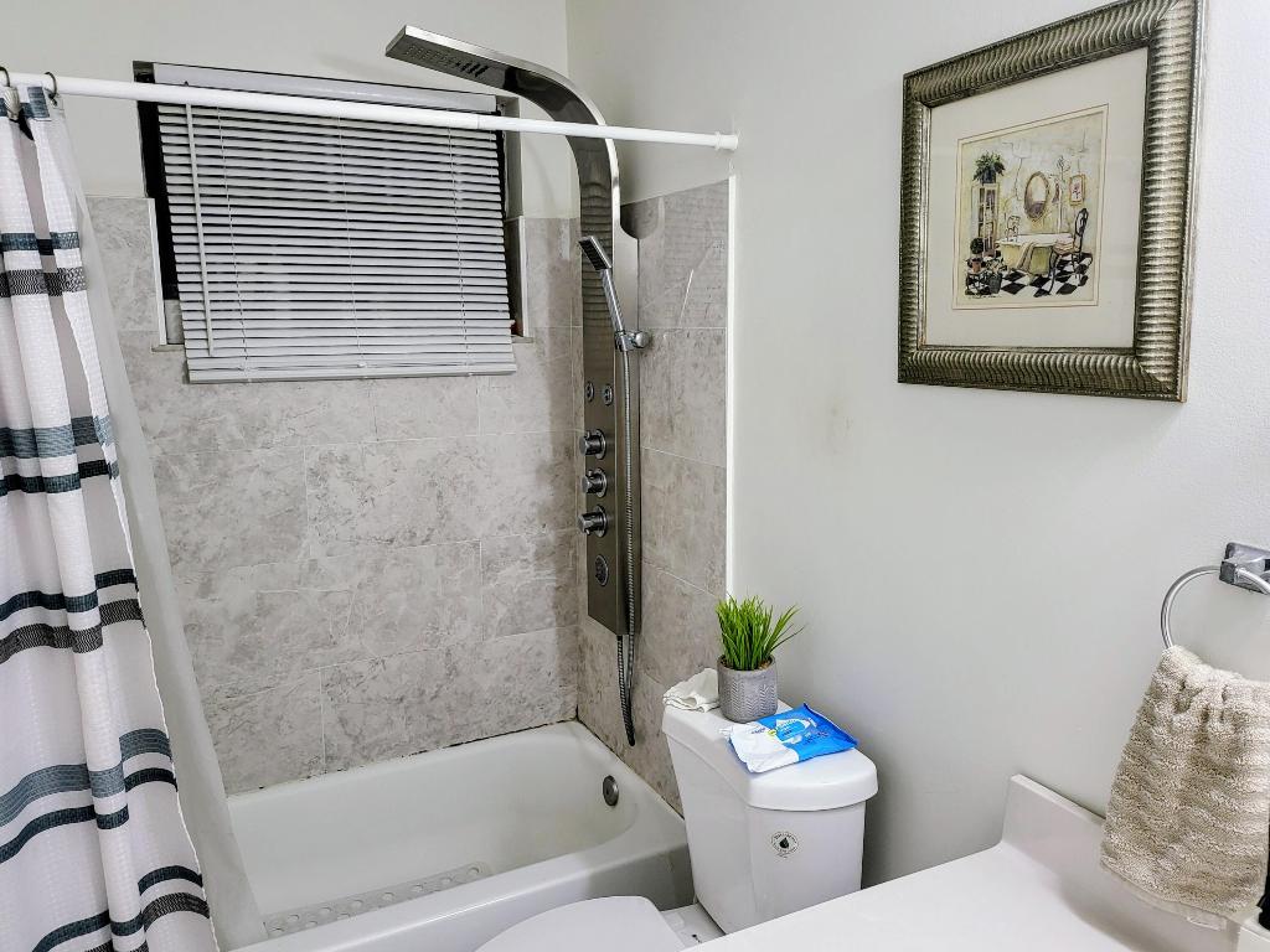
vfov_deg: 56.8
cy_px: 476
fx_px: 881
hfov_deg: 71.6
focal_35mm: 24
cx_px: 635
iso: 250
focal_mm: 5
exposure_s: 1/120
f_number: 1.8
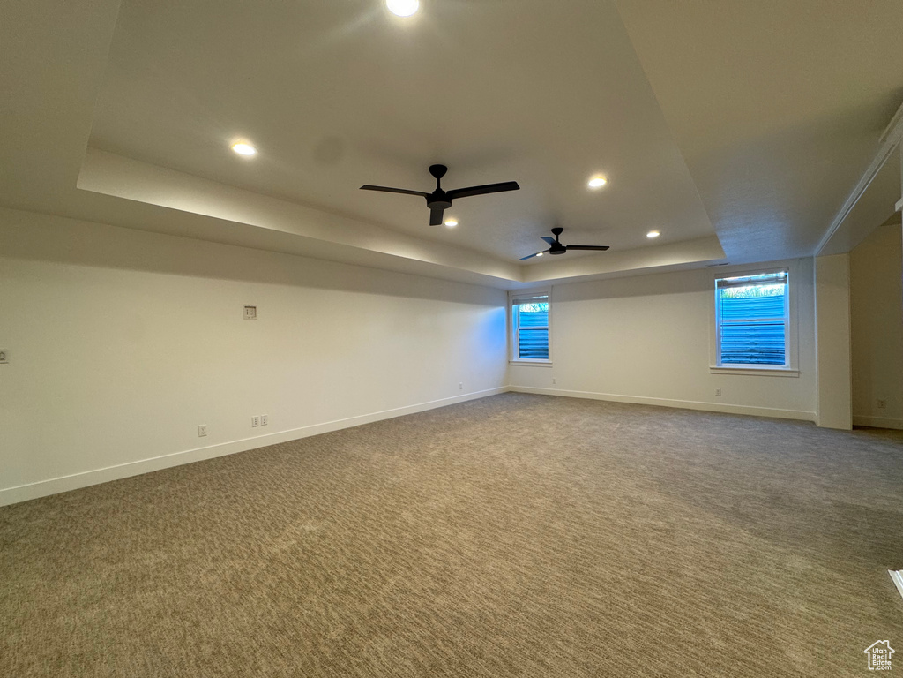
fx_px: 365
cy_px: 339
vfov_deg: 85.7
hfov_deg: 102.1
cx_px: 452
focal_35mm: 14
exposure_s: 1/60
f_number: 2.2
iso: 160
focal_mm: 2.22
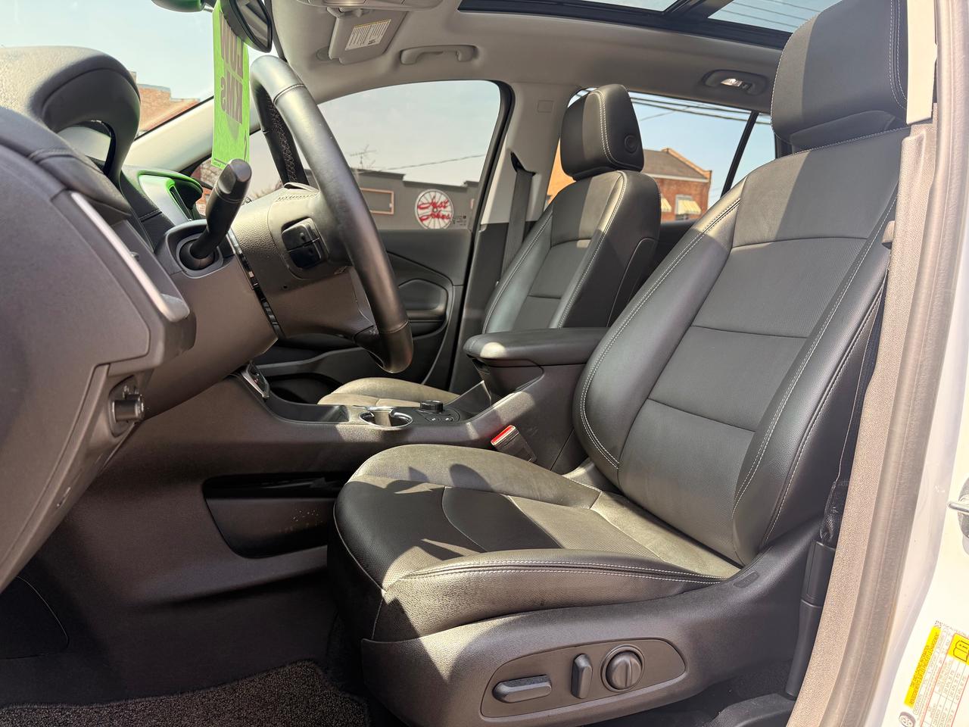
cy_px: 364
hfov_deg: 71.6
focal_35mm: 24
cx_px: 484
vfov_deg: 56.8
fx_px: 672
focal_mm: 6.76
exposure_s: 1/473
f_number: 1.78
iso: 100
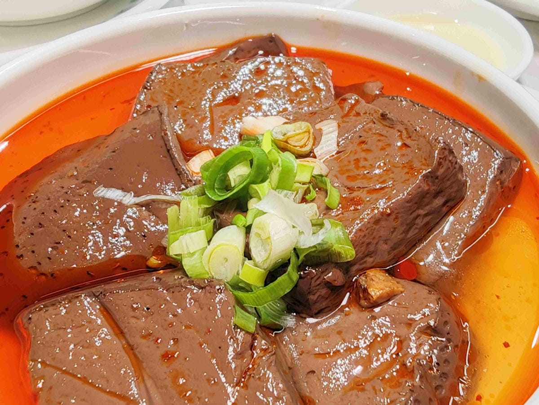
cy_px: 202
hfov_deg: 50.1
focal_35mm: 37
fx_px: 576
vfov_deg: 38.7
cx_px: 270
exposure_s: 1/60
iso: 125
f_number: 1.8
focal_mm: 2.03
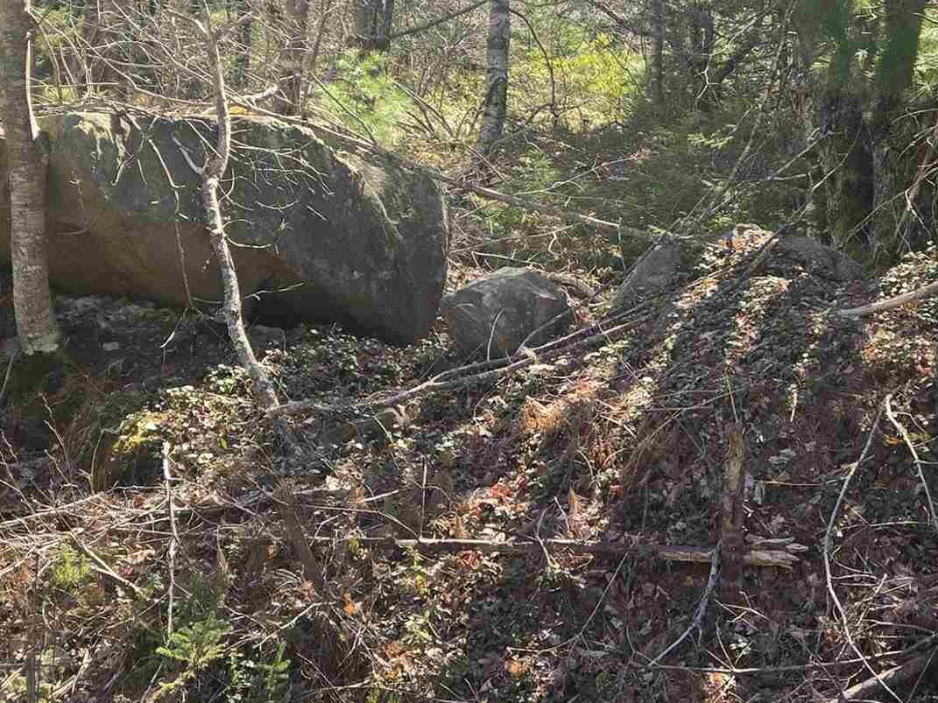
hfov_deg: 29.3
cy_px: 111
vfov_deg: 21.9
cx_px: 596
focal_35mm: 66
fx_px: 1788
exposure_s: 1/420
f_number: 1.8
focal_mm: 5.4
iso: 25
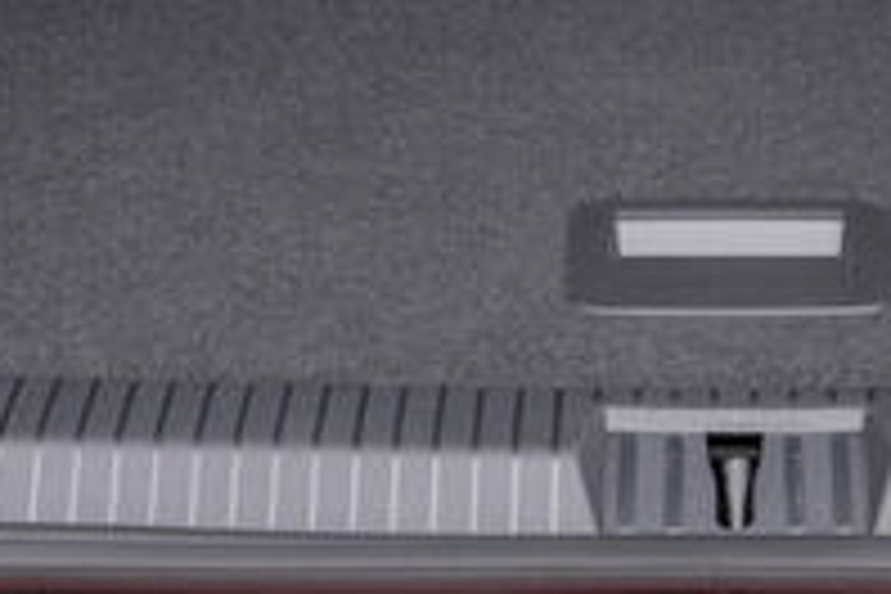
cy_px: -504
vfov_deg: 7.4
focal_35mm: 179
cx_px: 729
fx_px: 4430
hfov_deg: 11.4
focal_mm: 37
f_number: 16
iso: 250
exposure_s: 1/25
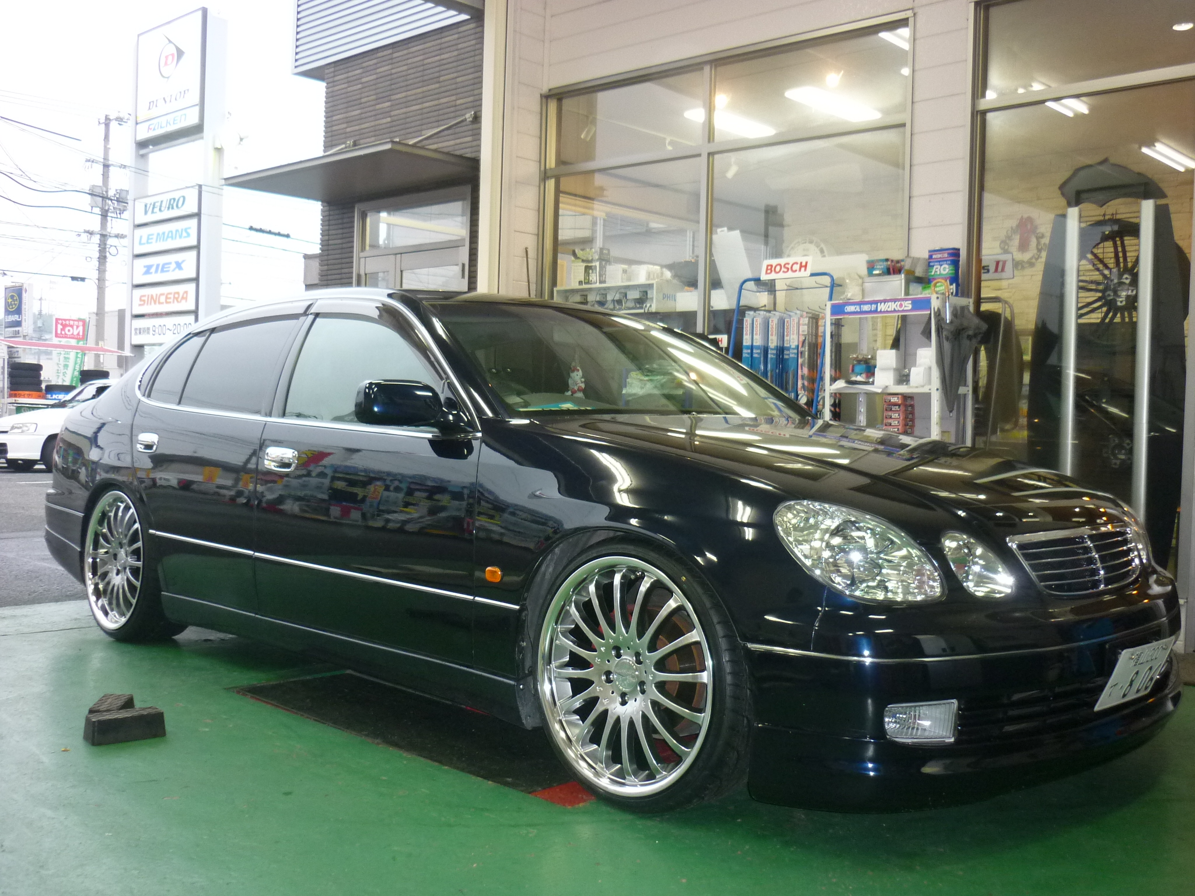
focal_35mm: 33
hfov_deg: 55.4
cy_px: 448
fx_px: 1139
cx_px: 598
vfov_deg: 42.9
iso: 250
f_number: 2.8
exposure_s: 1/30
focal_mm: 5.5
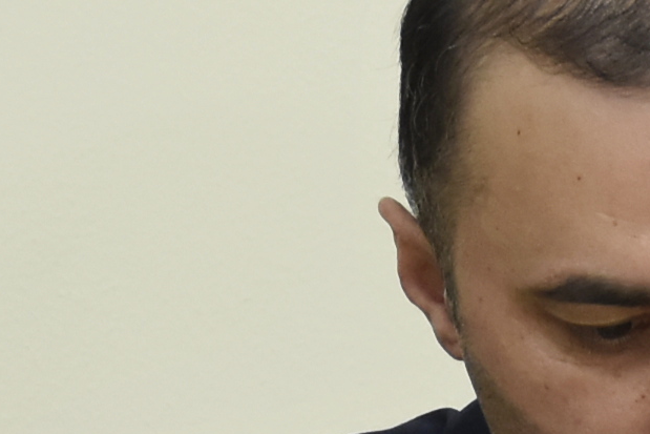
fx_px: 11016
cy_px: 29
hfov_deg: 3.4
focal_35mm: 610
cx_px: 738
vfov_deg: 2.3
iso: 800
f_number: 5.6
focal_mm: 56
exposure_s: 1/80
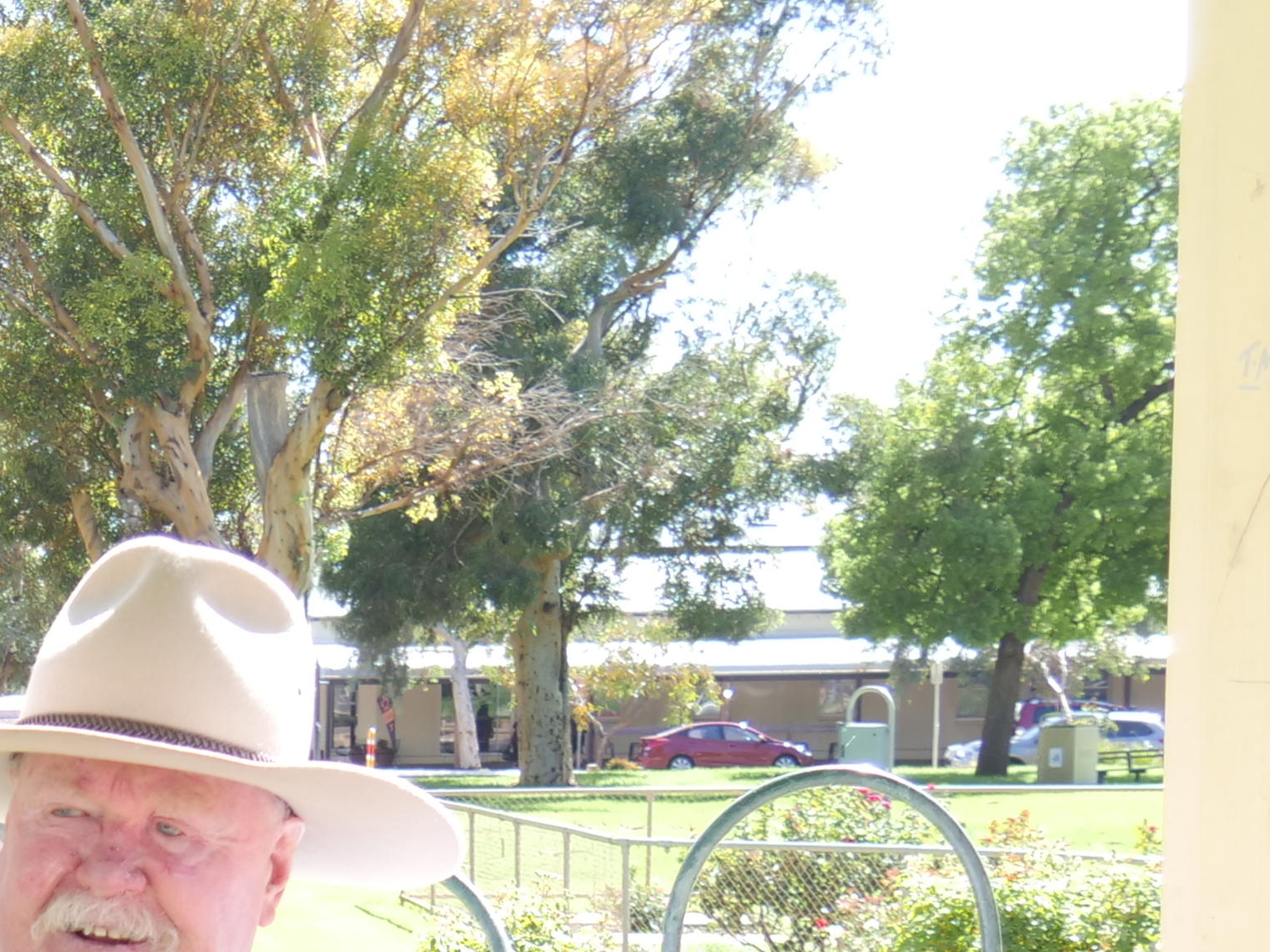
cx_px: -618
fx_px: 4549
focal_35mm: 124
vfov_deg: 11.6
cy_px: 1270
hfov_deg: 14.8
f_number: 4.5
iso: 125
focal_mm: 19
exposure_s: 1/125
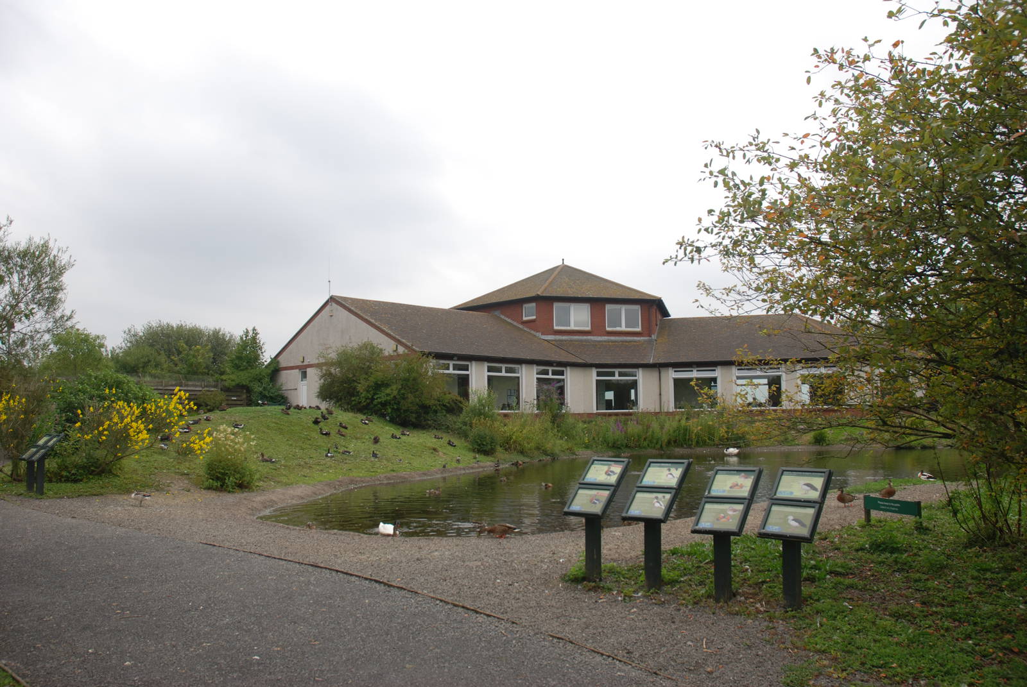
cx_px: 514
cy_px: 344
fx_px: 771
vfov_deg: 48.0
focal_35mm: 27
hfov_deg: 67.3
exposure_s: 1/200
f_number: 5
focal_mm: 18
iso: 100
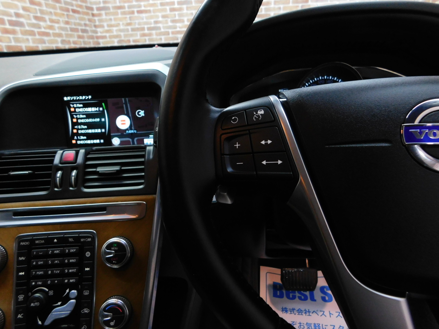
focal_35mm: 23
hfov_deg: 73.9
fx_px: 292
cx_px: 220
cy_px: 164
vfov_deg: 58.9
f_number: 3
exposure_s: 1/25
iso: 400
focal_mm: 4
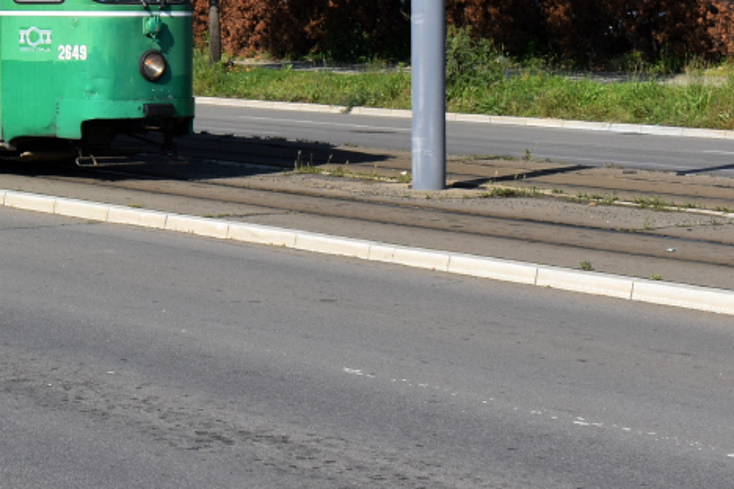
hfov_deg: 17.4
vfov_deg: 11.8
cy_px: -150
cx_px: -146
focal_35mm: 112
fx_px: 2291
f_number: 10
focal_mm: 27
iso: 200
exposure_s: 1/400
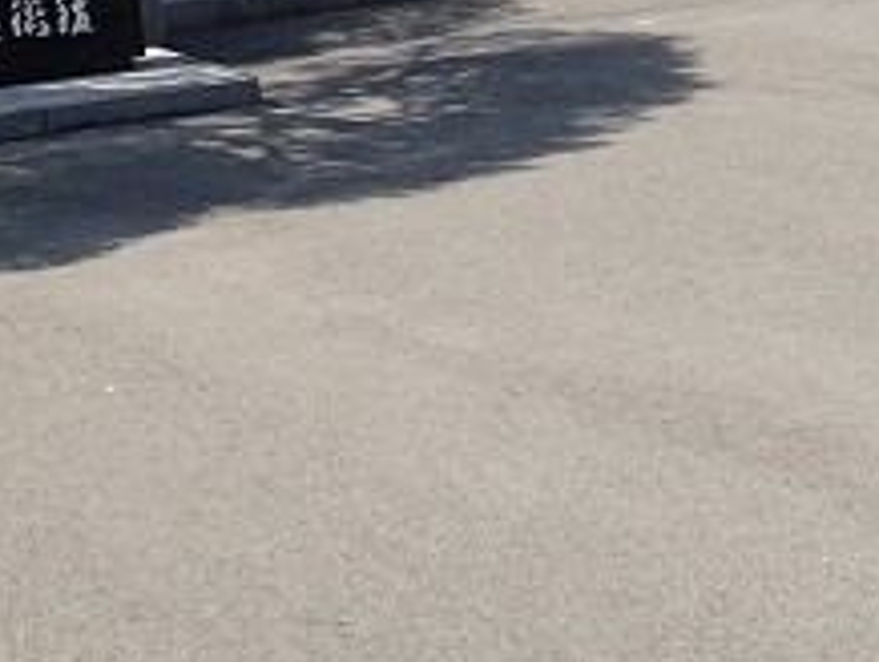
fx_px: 2313
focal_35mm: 91
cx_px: 294
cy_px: -246
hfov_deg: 21.4
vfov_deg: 15.3
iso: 100
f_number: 8
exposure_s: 1/160
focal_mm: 4.5
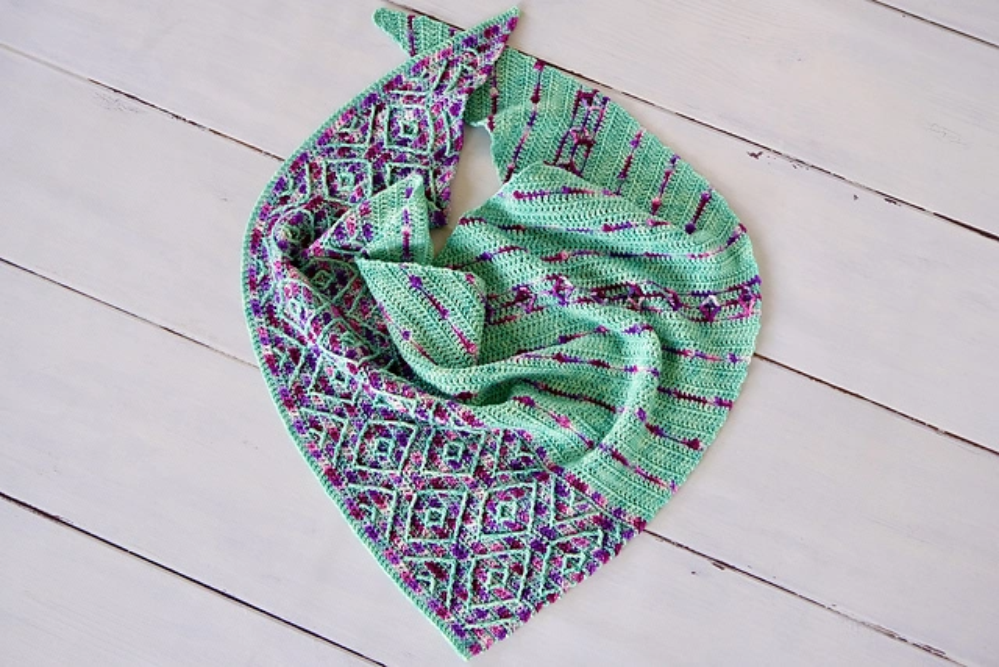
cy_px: 334
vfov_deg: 41.1
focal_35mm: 32
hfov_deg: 58.7
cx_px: 500
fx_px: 888
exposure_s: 1/100
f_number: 4
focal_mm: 21.2
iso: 1000
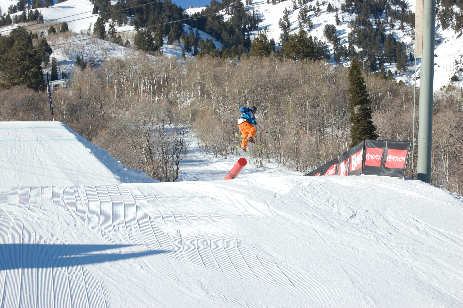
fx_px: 1060
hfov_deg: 24.6
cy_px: 154
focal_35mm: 82
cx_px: 232
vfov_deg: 16.5
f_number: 10
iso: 200
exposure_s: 1/400
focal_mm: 55
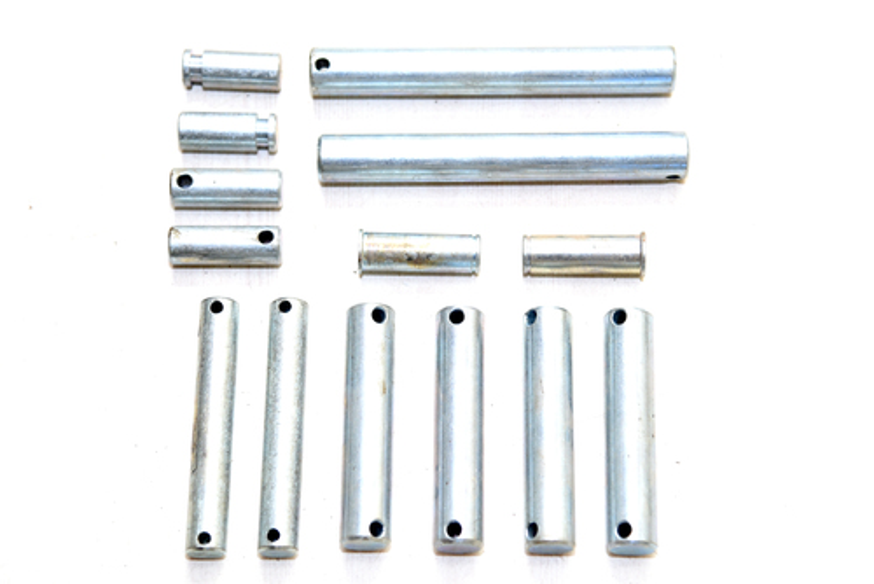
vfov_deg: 17.5
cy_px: 292
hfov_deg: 26.0
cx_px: 437
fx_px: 1895
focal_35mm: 78
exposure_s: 1/125
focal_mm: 78
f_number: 4
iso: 500
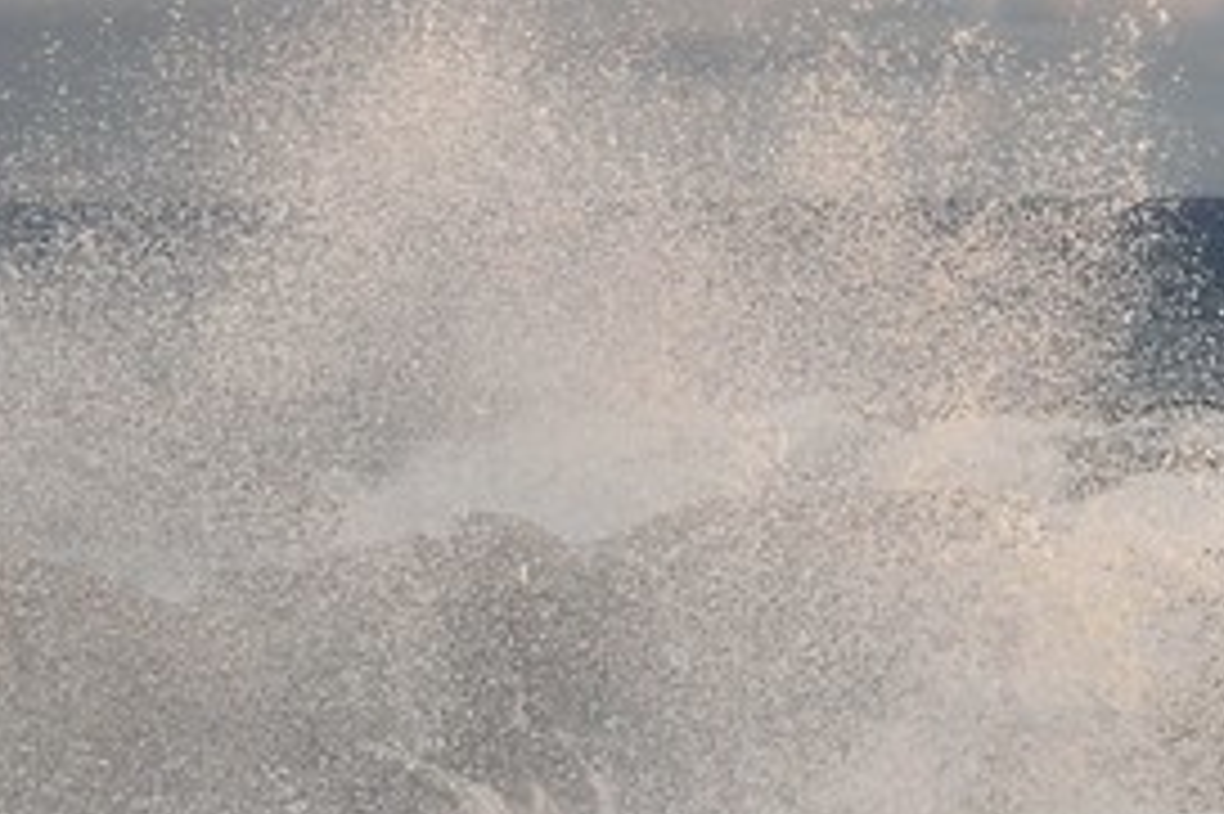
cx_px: 3105
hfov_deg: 11.0
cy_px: 589
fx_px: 5199
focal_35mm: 153
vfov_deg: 8.9
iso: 400
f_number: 10
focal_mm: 26
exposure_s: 1/250
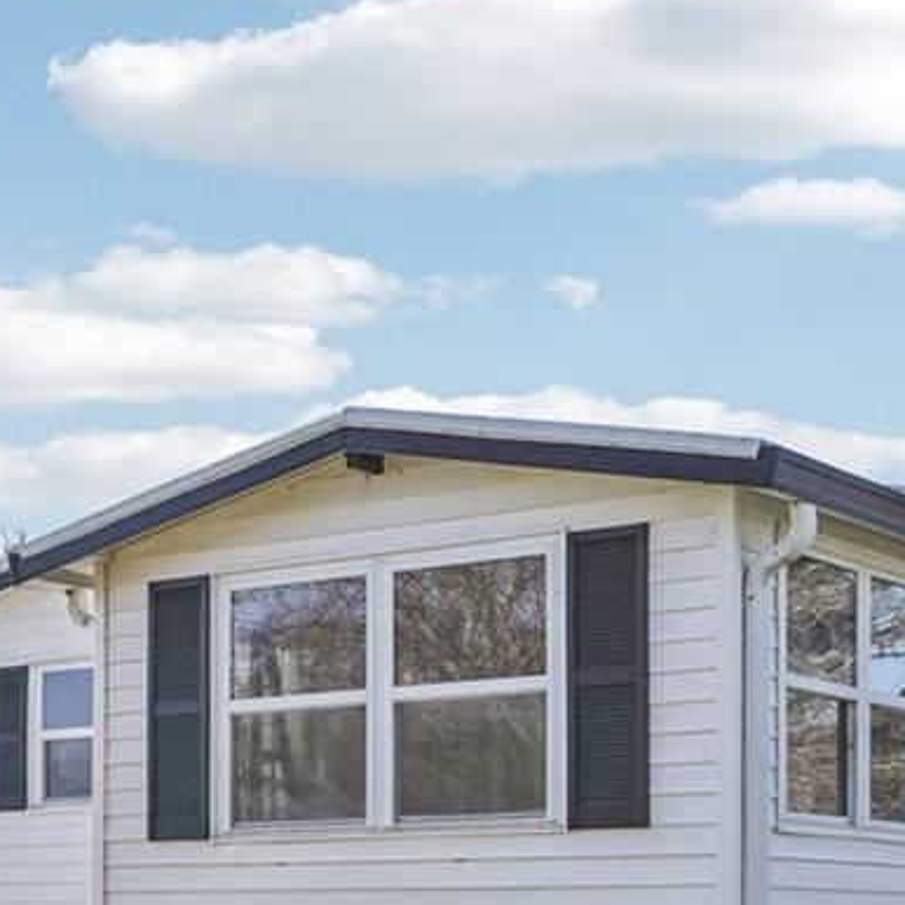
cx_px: -28
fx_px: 2189
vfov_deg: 23.1
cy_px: 696
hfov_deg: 22.4
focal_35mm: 74
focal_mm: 21
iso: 100
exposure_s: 1/50
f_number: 18
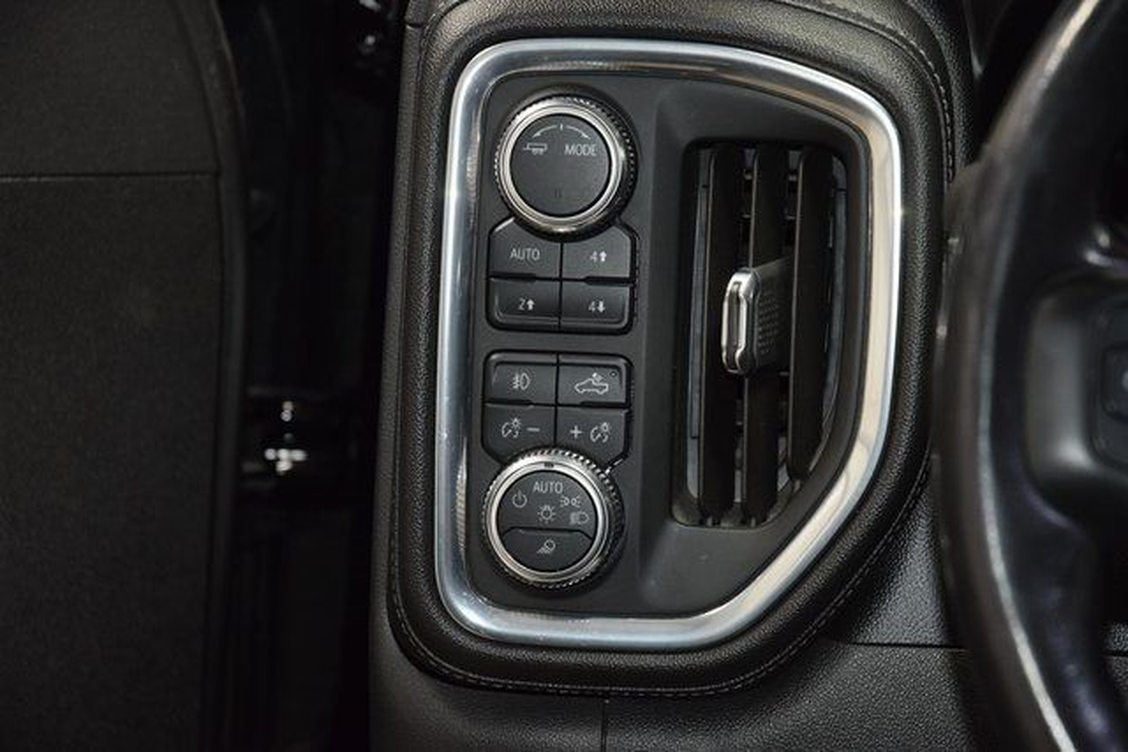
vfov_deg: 13.0
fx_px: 3291
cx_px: 564
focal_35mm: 105
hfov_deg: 19.5
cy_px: 376
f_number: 4.5
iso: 2000
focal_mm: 70
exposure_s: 1/60
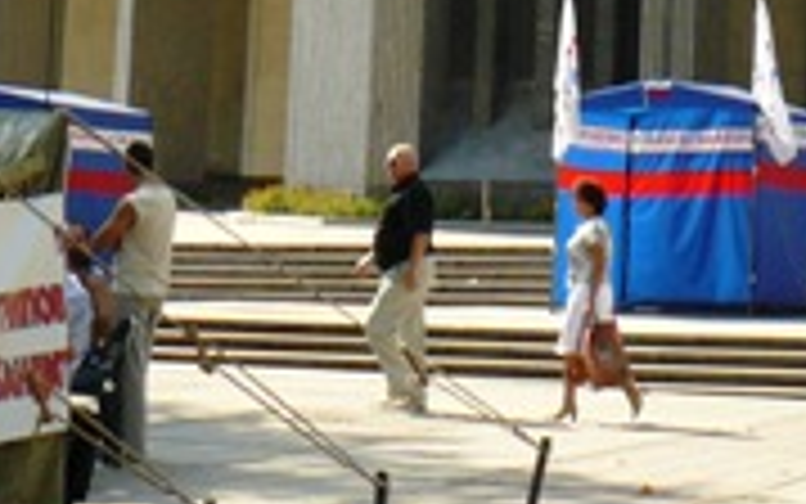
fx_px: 3494
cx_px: 1072
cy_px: -432
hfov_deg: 12.7
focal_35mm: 159
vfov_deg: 8.0
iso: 100
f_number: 4.5
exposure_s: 1/250
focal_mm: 6.9
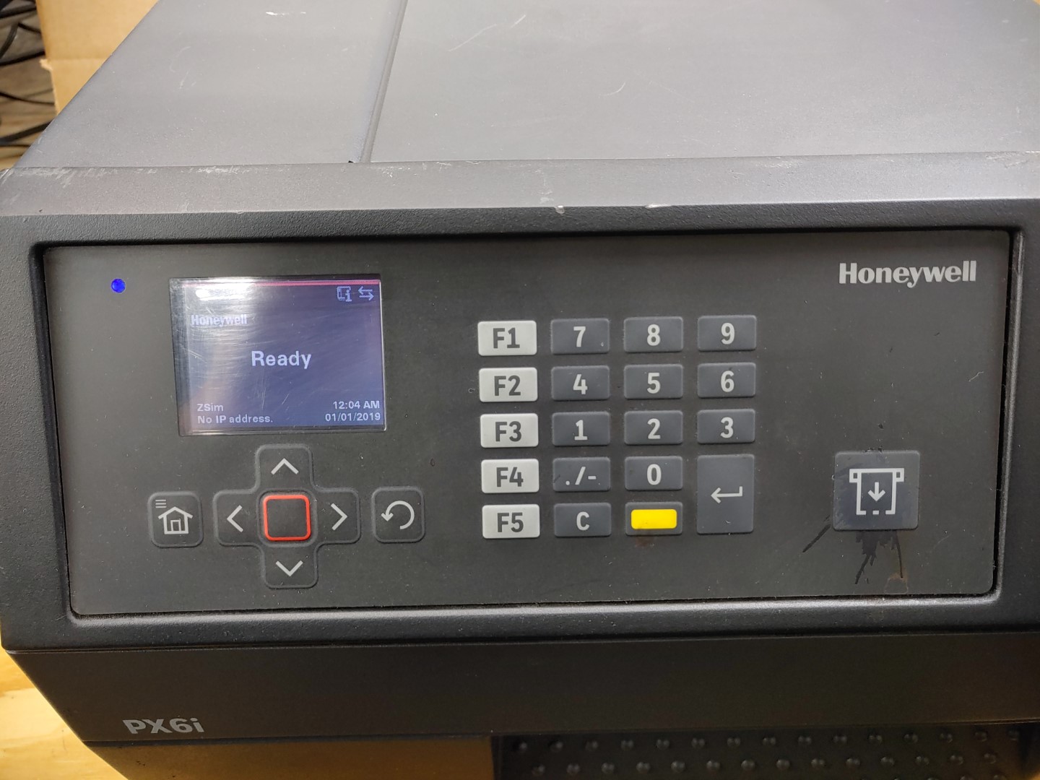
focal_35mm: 26
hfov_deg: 67.3
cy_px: 390
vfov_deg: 53.1
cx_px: 520
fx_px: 781
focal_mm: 4.36
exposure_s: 1/60
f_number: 1.8
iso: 100
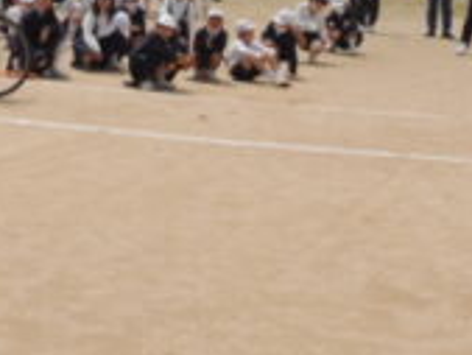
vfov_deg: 12.8
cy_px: -124
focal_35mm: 112
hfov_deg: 17.5
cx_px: 115
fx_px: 1528
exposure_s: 1/1250
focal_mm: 6.2
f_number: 4.1
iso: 100
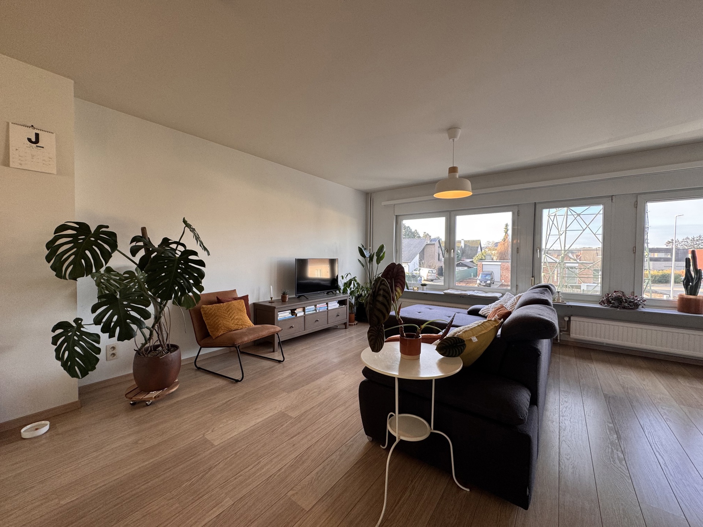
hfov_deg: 102.1
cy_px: 264
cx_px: 352
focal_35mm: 14
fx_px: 284
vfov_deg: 85.7
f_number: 2.2
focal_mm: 2.22
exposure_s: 1/100
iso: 100
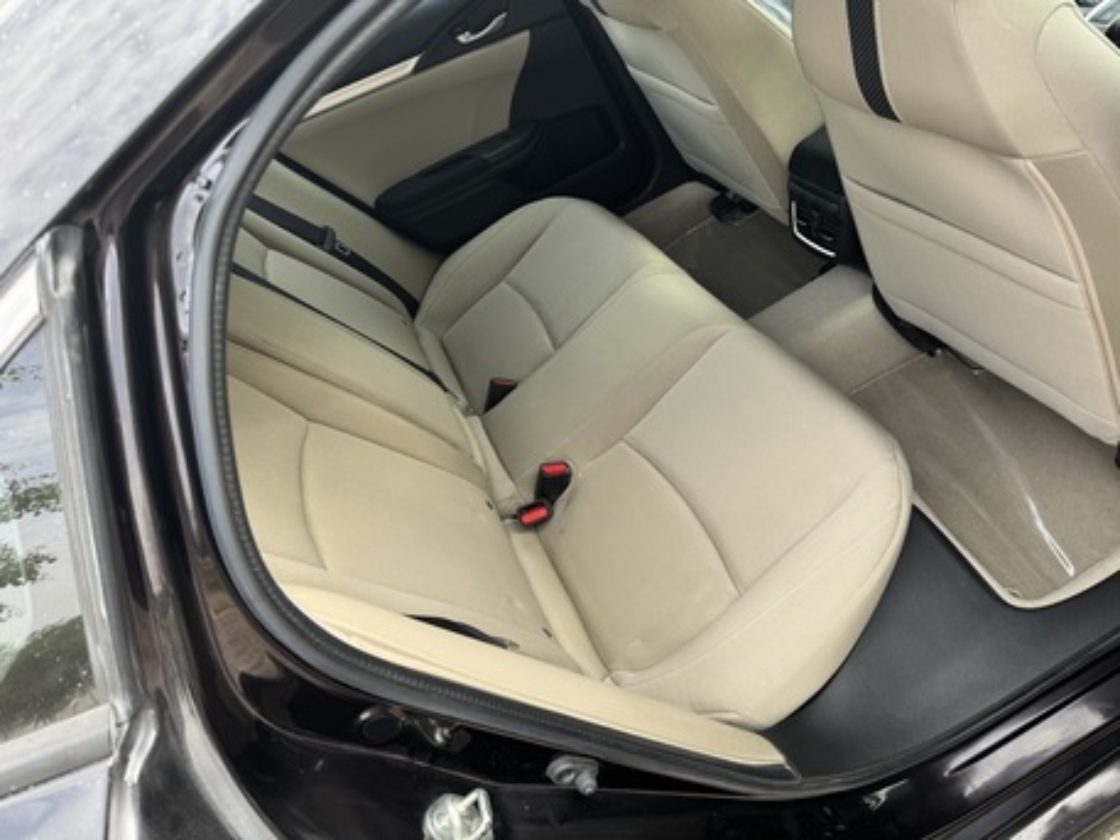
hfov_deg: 71.6
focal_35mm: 24
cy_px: 420
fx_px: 777
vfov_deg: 56.8
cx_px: 560
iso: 64
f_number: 1.78
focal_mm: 6.76
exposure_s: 1/231
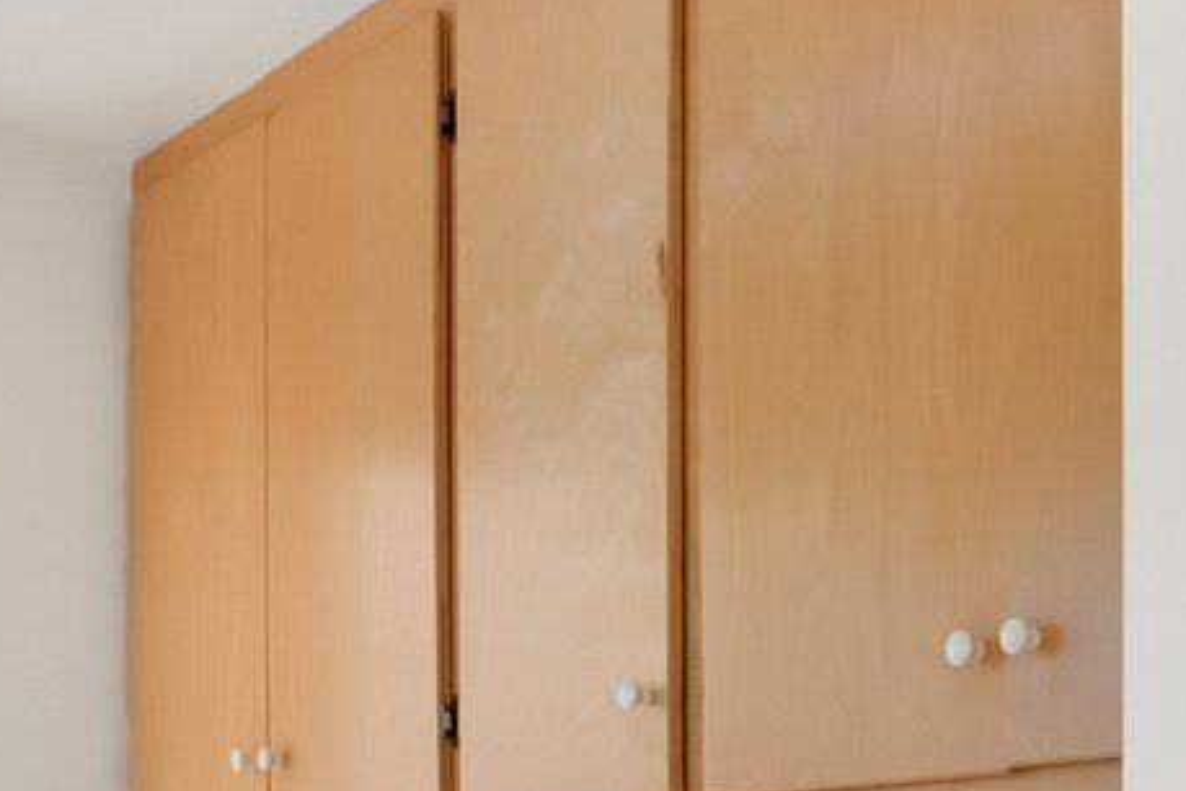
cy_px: 1053
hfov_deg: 29.2
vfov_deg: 18.7
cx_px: 995
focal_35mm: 67
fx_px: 2207
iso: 640
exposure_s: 1/1.25
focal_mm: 10
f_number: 8
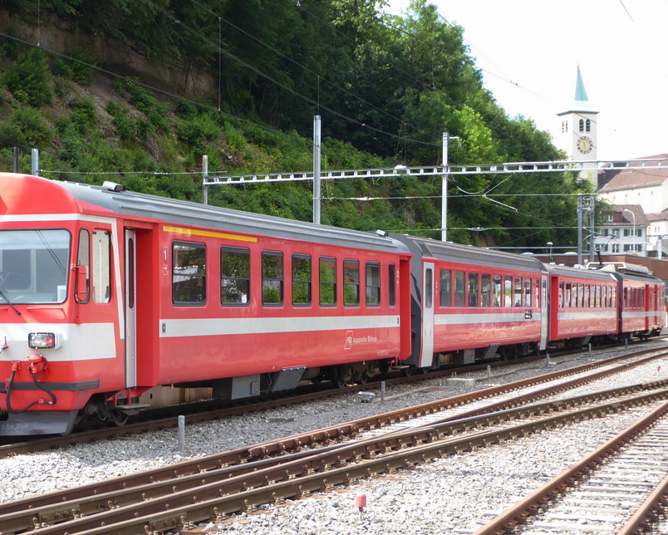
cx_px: 208
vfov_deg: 18.5
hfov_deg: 22.9
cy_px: 318
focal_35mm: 83
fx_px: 1642
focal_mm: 9.6
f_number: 4.1
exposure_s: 1/125
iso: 80
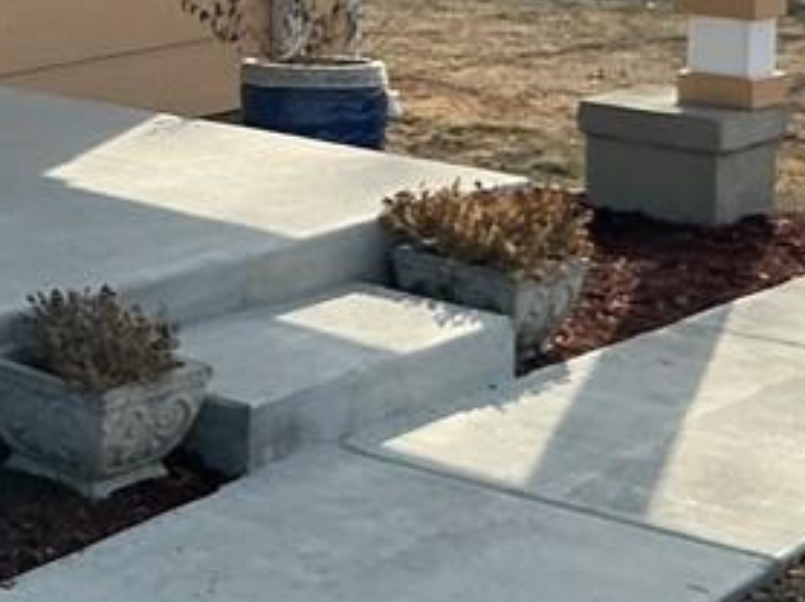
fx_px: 2486
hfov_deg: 17.5
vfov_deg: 13.4
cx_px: -171
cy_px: -148
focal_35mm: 107
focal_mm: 3
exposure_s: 1/1250
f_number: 1.8
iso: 25
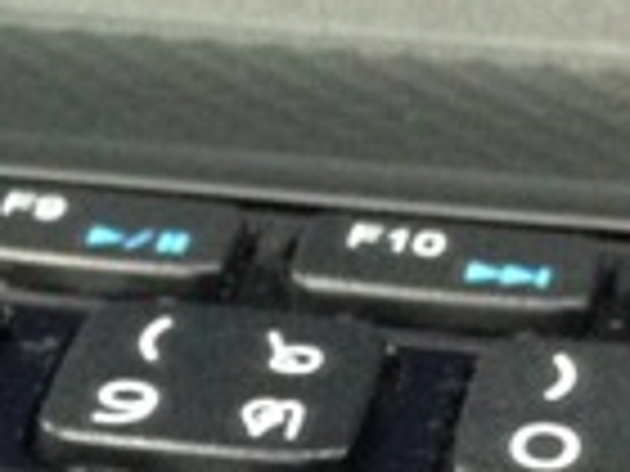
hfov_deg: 10.1
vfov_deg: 7.7
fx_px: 3440
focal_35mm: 189
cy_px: 715
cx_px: -338
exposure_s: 1/15
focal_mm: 4.12
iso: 400
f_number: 2.4
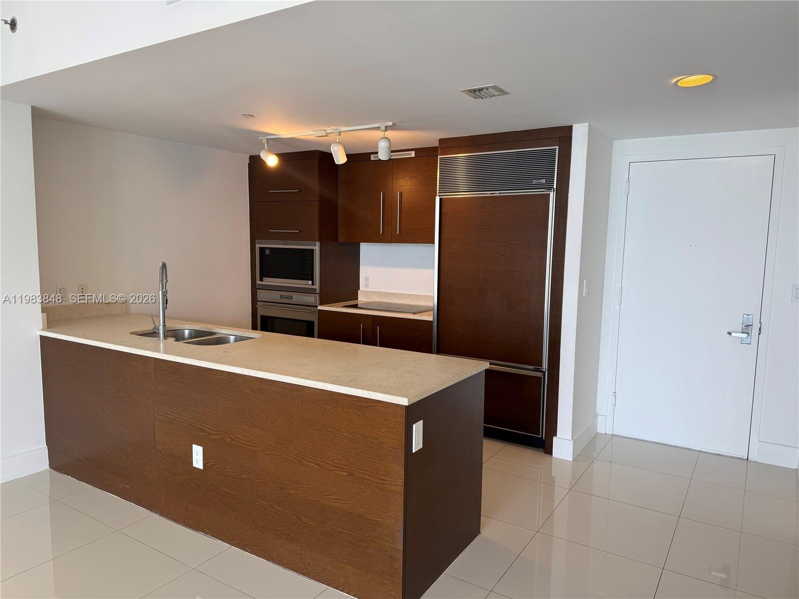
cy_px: 300
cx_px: 400
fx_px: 554
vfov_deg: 56.8
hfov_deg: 71.6
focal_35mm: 24
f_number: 1.78
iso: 100
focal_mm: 6.76
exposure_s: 1/120
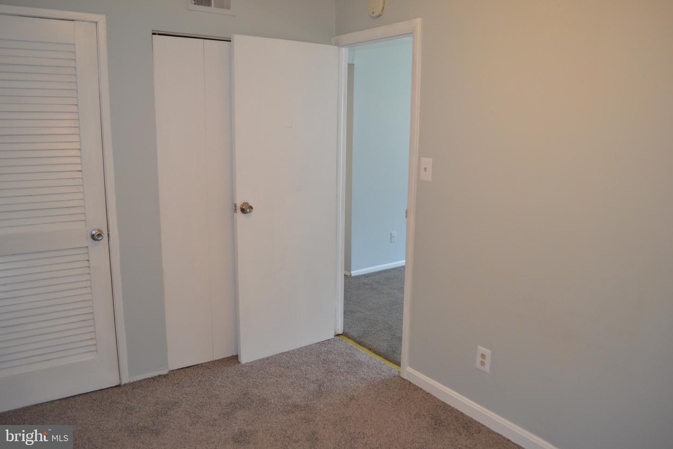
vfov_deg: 47.9
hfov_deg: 67.4
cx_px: 336
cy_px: 224
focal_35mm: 27
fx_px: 505
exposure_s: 1/60
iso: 720
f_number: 3.5
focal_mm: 18
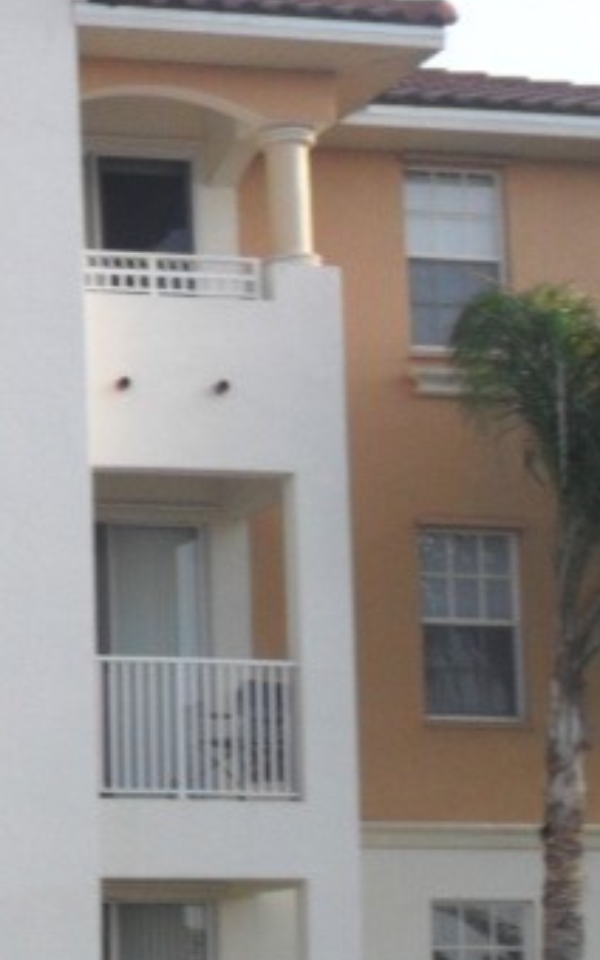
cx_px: -657
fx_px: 2929
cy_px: 818
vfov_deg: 18.4
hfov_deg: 10.6
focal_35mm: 112
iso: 80
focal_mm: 6.2
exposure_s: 1/60
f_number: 8.9
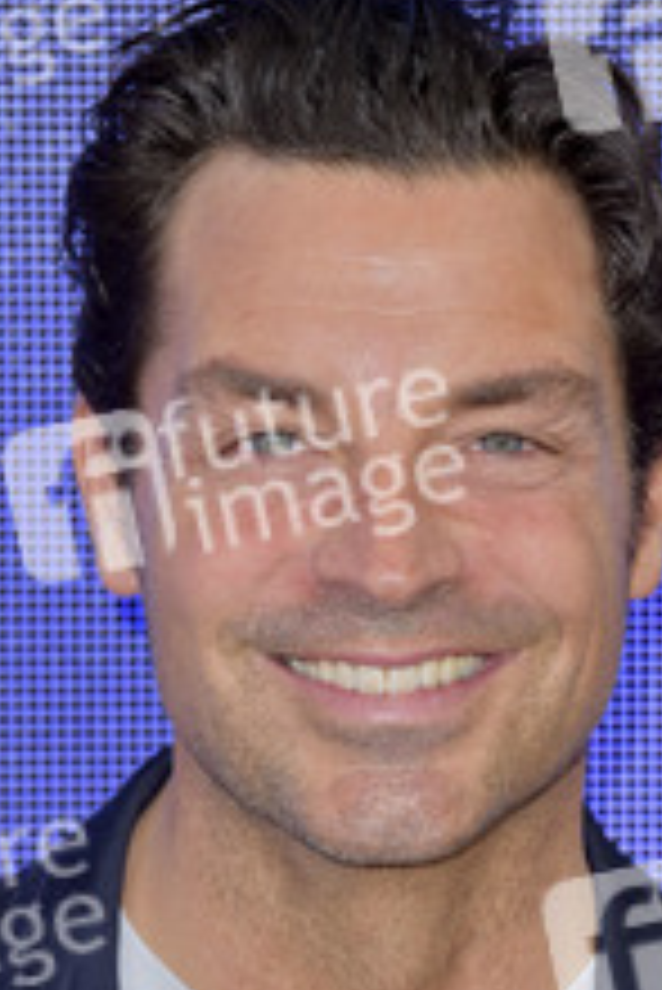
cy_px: 702
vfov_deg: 5.4
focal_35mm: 382
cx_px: 367
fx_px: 10519
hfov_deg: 3.6
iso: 320
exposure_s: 1/250
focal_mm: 210
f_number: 7.1
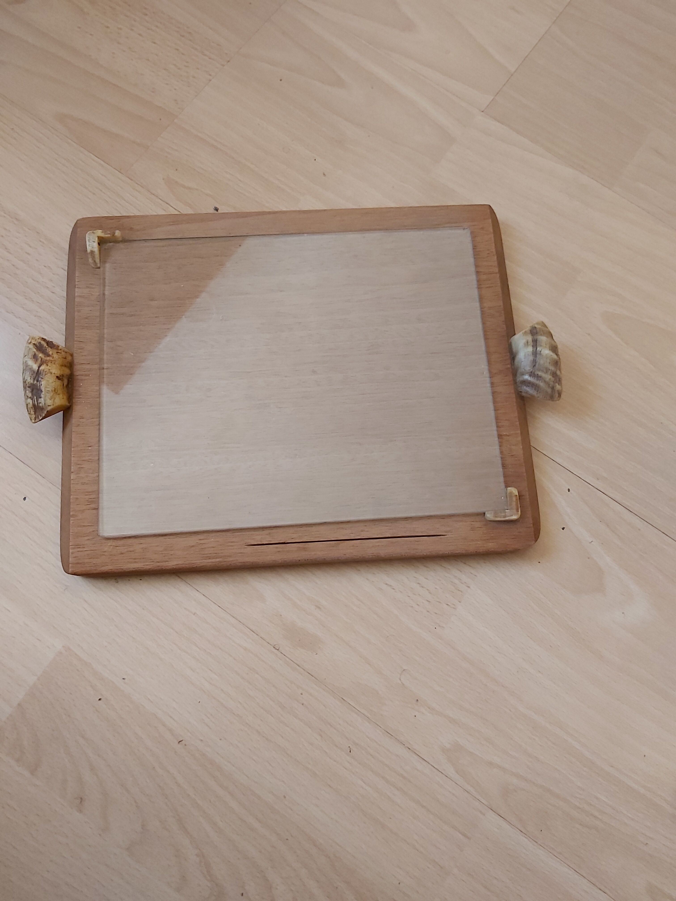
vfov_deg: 67.3
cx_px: 338
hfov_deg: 53.1
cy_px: 450
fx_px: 677
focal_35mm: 26
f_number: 1.7
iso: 250
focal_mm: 3.92
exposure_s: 1/50
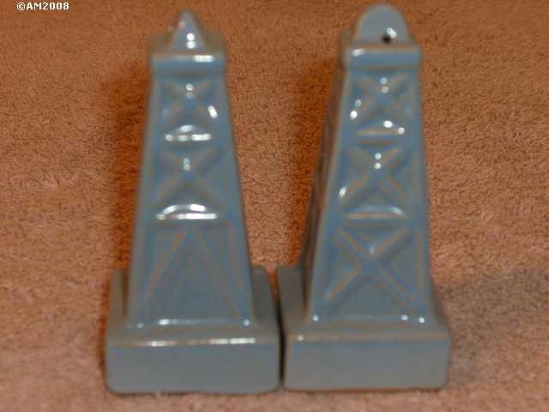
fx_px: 1475
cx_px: 274
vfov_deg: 15.9
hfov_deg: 21.1
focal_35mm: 93
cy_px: 206
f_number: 4.8
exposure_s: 1/30
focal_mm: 19.4
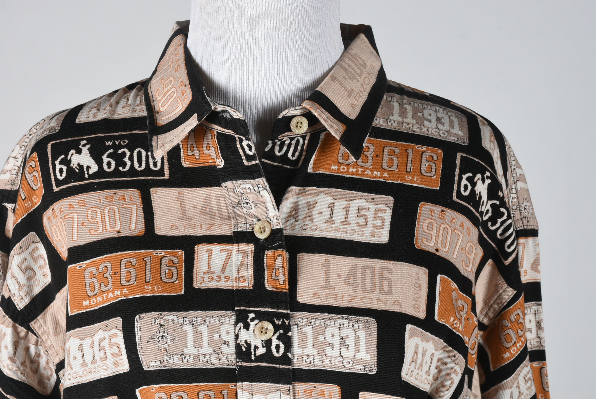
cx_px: 298
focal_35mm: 90
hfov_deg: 22.6
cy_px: 200
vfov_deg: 15.2
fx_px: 1491
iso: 200
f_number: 13
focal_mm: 60
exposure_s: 1/125
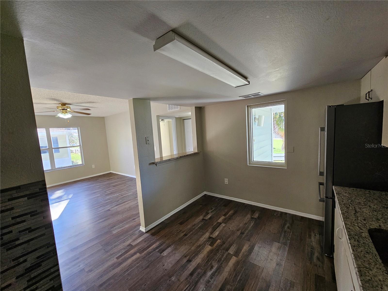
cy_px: 146
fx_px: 146
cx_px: 194
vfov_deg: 89.9
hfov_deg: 106.2
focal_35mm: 13
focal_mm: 2.2
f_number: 2.2
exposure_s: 1/100
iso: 200
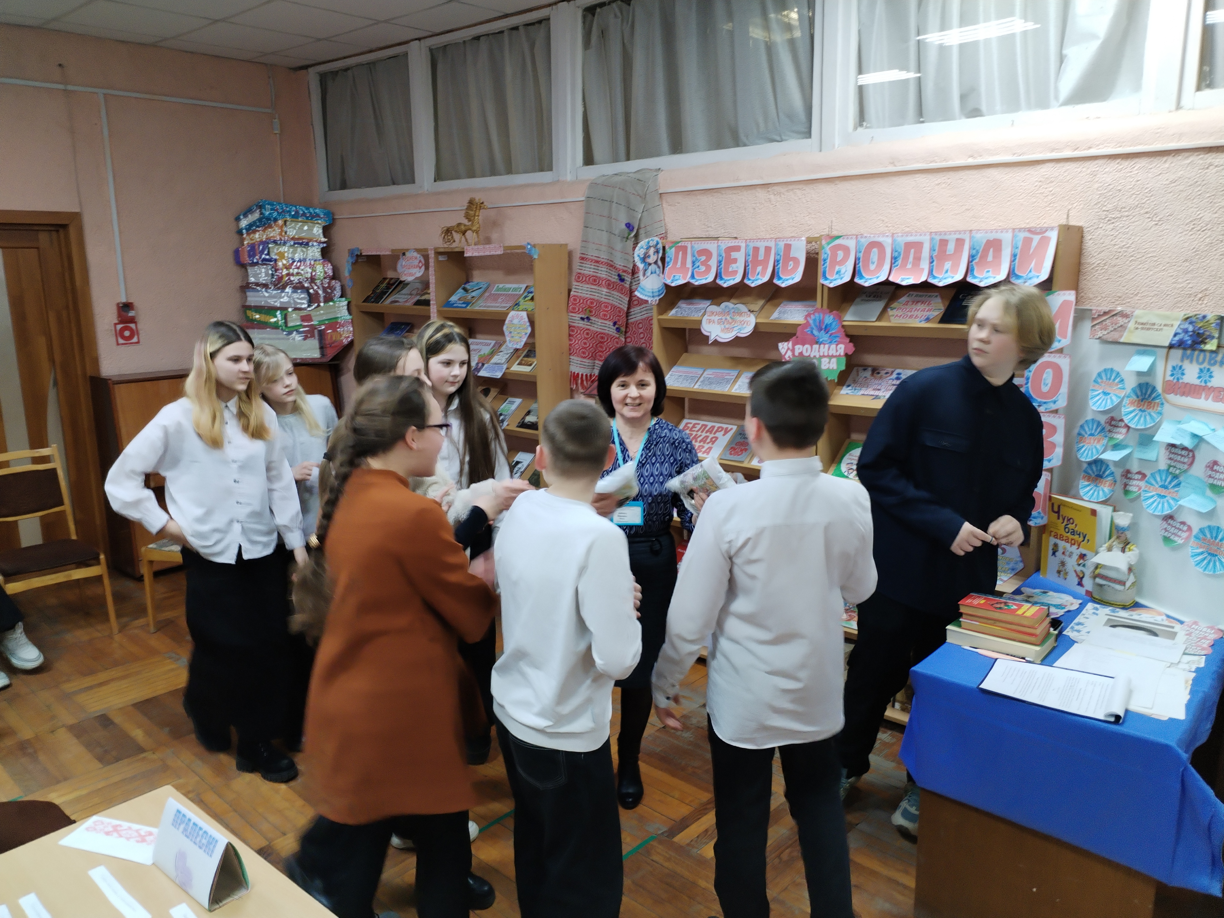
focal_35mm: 29
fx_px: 1025
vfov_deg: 48.2
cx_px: 612
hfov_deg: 61.7
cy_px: 459
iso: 308
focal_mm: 4.75
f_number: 1.8
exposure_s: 1/33.3
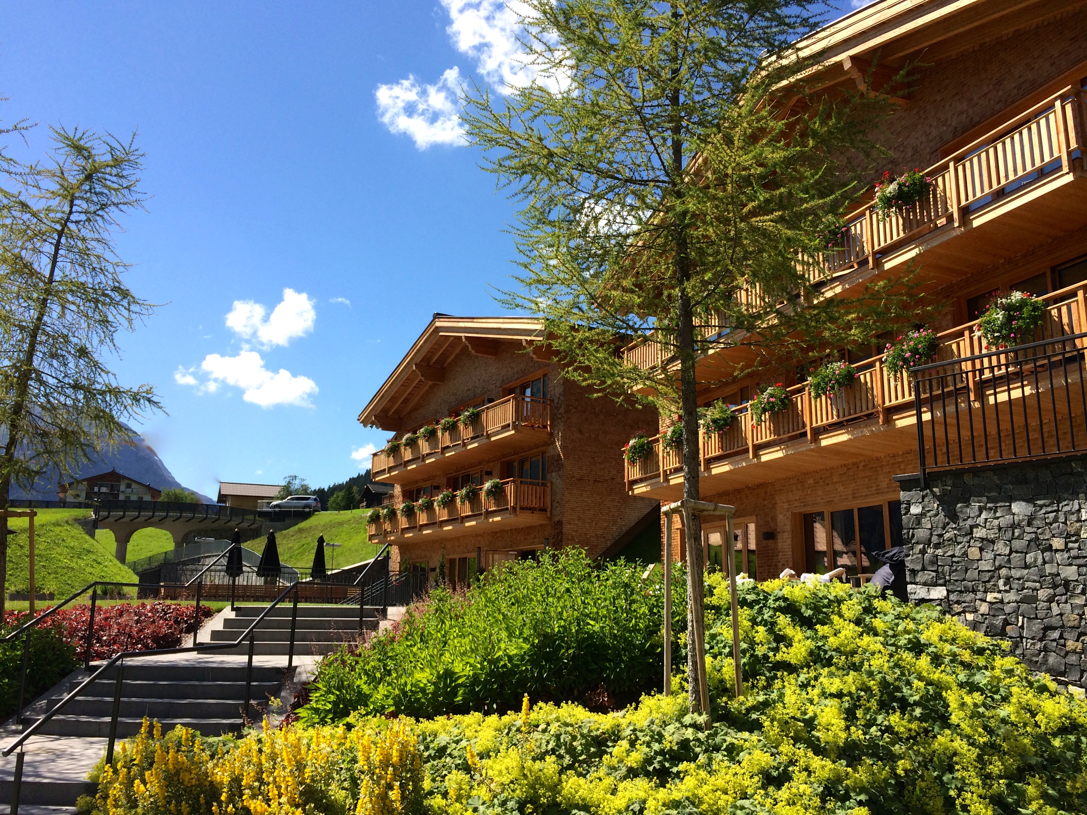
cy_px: 408
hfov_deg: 60.0
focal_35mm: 30
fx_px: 942
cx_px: 544
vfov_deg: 46.8
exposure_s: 1/1786
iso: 32
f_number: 2.2
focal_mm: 4.12
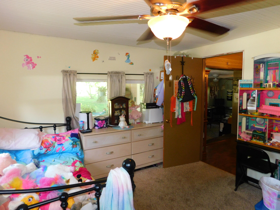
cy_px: 105
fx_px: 186
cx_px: 140
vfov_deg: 58.9
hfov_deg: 73.9
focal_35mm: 23
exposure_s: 1/30
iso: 200
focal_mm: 4
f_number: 3
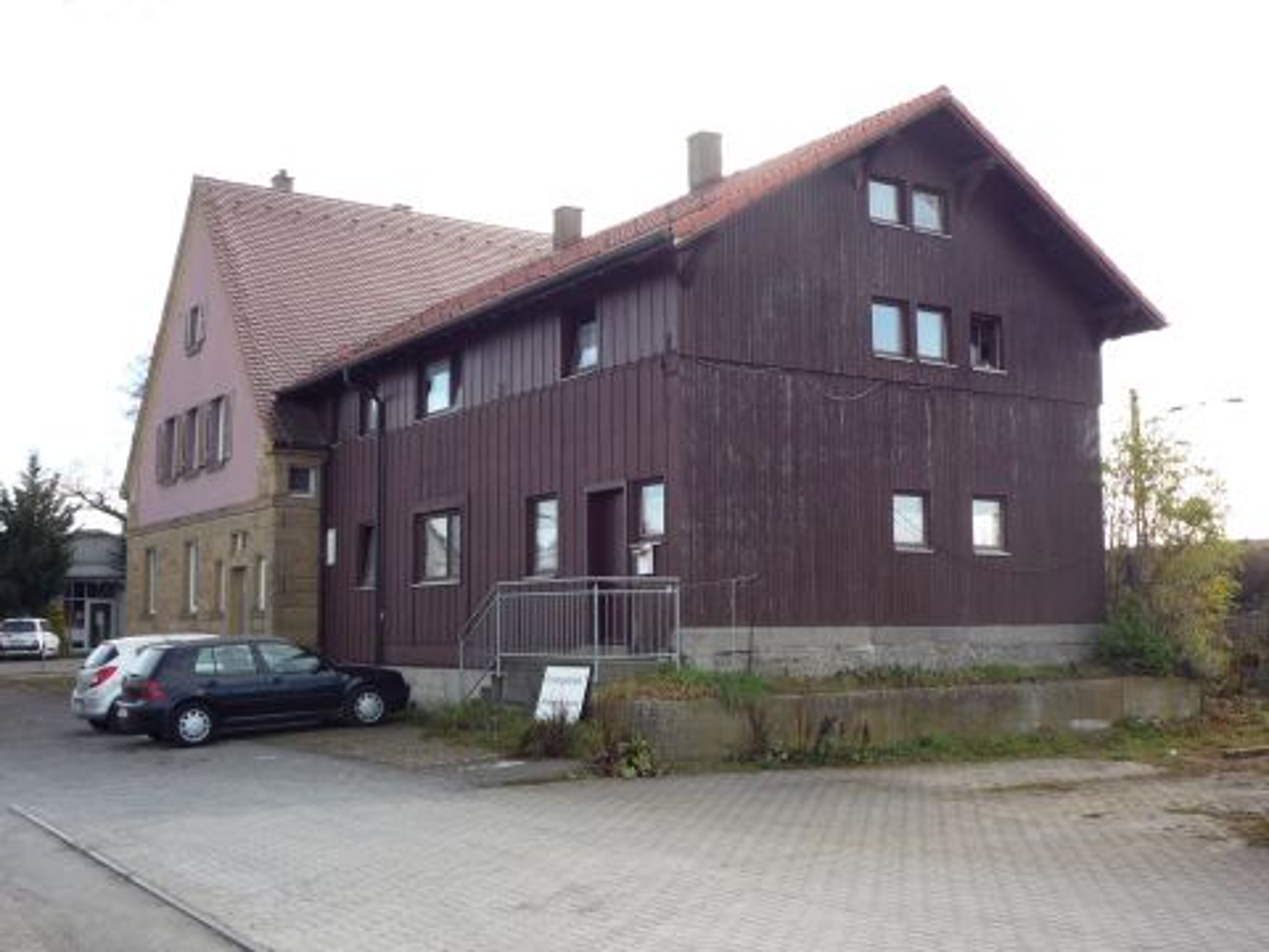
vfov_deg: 36.8
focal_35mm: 39
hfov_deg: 47.9
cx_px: 634
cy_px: 476
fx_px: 1430
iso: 100
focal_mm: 5.2
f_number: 4
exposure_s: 1/160
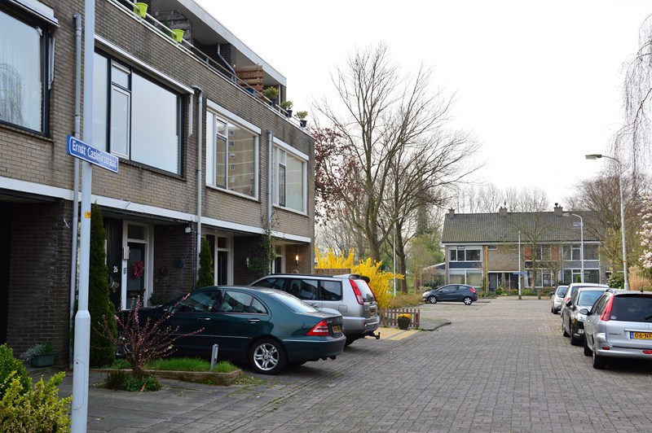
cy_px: 216
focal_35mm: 42
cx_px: 326
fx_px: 760
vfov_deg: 31.8
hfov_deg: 46.4
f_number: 7.1
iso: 200
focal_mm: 28
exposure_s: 1/100
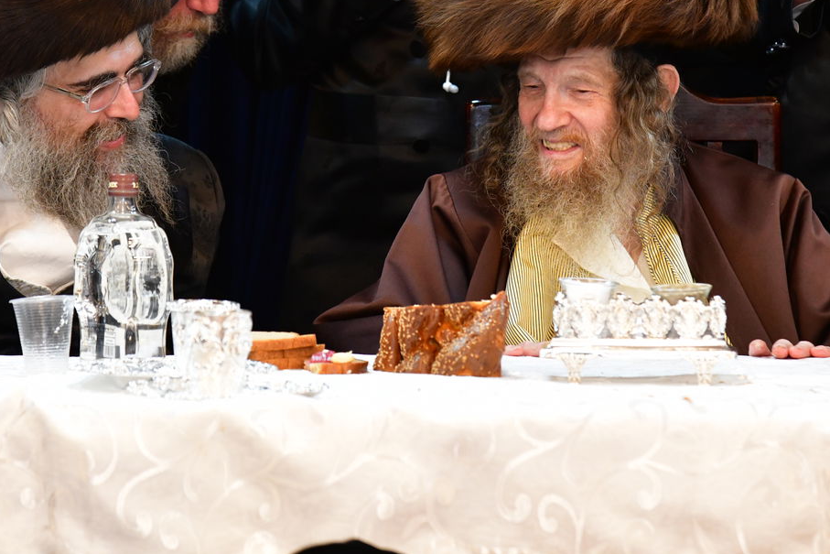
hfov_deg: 12.7
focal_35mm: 162
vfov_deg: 8.5
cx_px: 329
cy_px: 129
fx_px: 3735
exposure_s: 1/100
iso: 4000
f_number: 5.6
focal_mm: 105
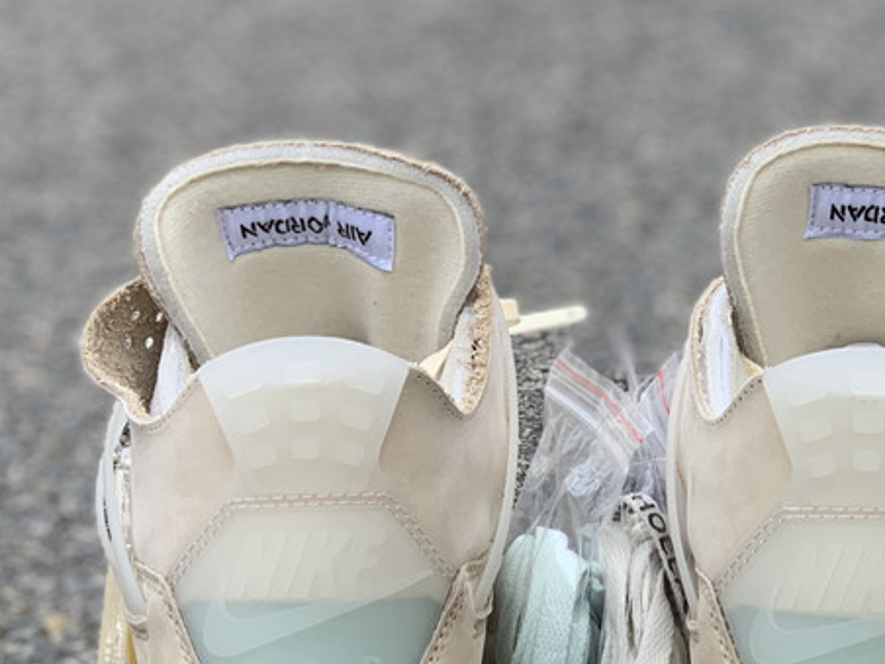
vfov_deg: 16.0
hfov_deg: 21.3
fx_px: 2352
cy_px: 505
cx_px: 568
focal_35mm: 92
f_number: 2.4
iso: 16
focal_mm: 6
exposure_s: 1/475
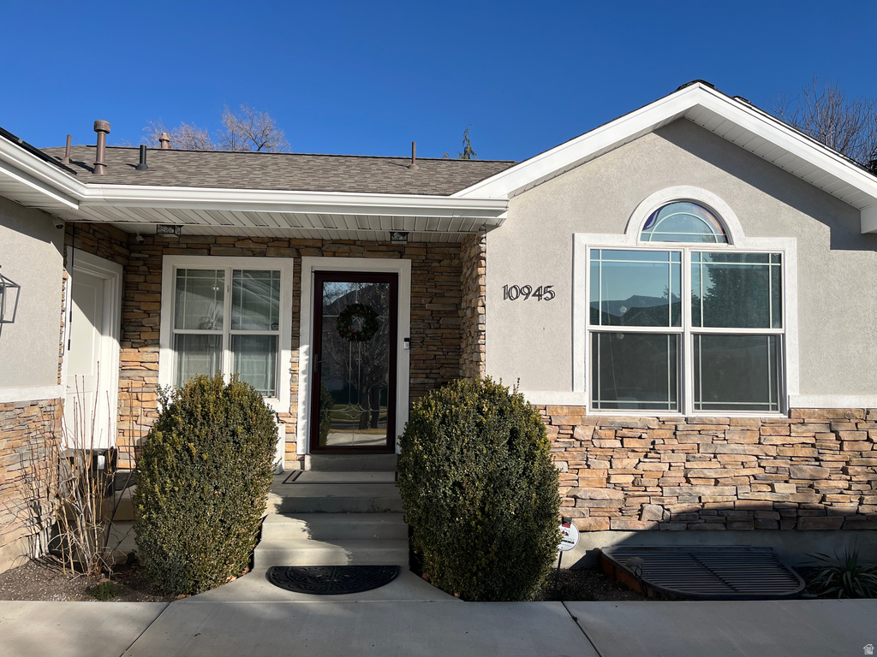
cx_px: 438
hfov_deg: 67.3
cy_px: 328
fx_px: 659
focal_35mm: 26
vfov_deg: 53.1
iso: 50
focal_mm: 5.1
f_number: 1.6
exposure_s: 1/4854
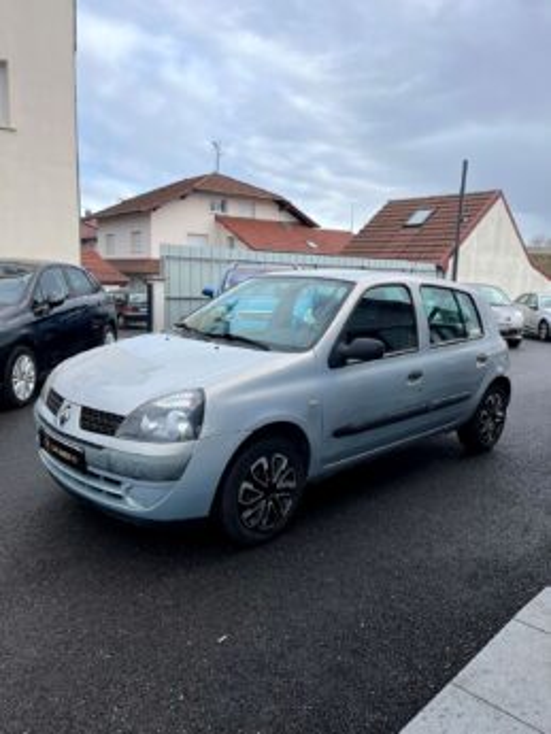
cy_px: 367
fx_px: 551
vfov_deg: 67.3
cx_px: 276
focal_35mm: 26
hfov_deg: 53.1
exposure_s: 1/1832
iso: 50
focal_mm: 5.1
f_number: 1.6
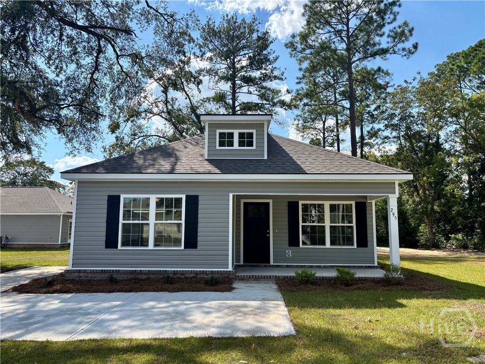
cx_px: 242
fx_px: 364
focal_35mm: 26
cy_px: 182
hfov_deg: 67.3
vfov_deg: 53.1
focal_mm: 5.96
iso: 50
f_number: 1.6
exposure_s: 1/2193
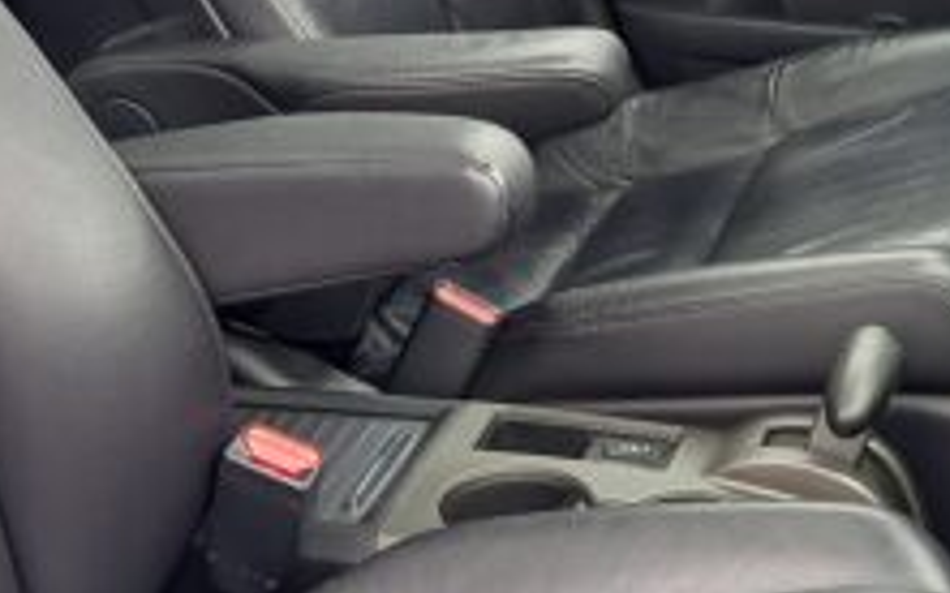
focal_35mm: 96
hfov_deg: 21.6
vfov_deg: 13.6
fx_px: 2485
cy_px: 168
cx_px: 598
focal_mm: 4.6
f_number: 2
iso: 80
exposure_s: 1/50
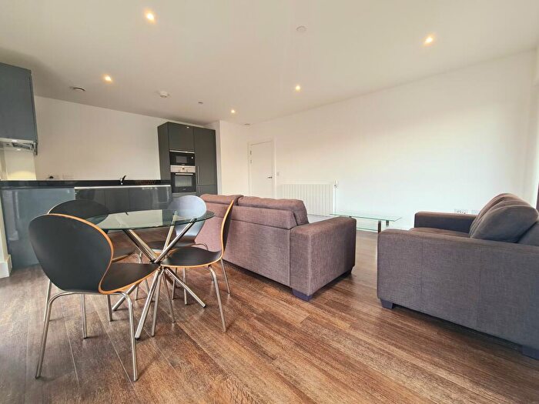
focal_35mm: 13
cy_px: 202
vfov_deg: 89.9
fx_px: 202
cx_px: 270
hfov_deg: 106.2
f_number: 2.2
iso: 160
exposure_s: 1/50
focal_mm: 2.22
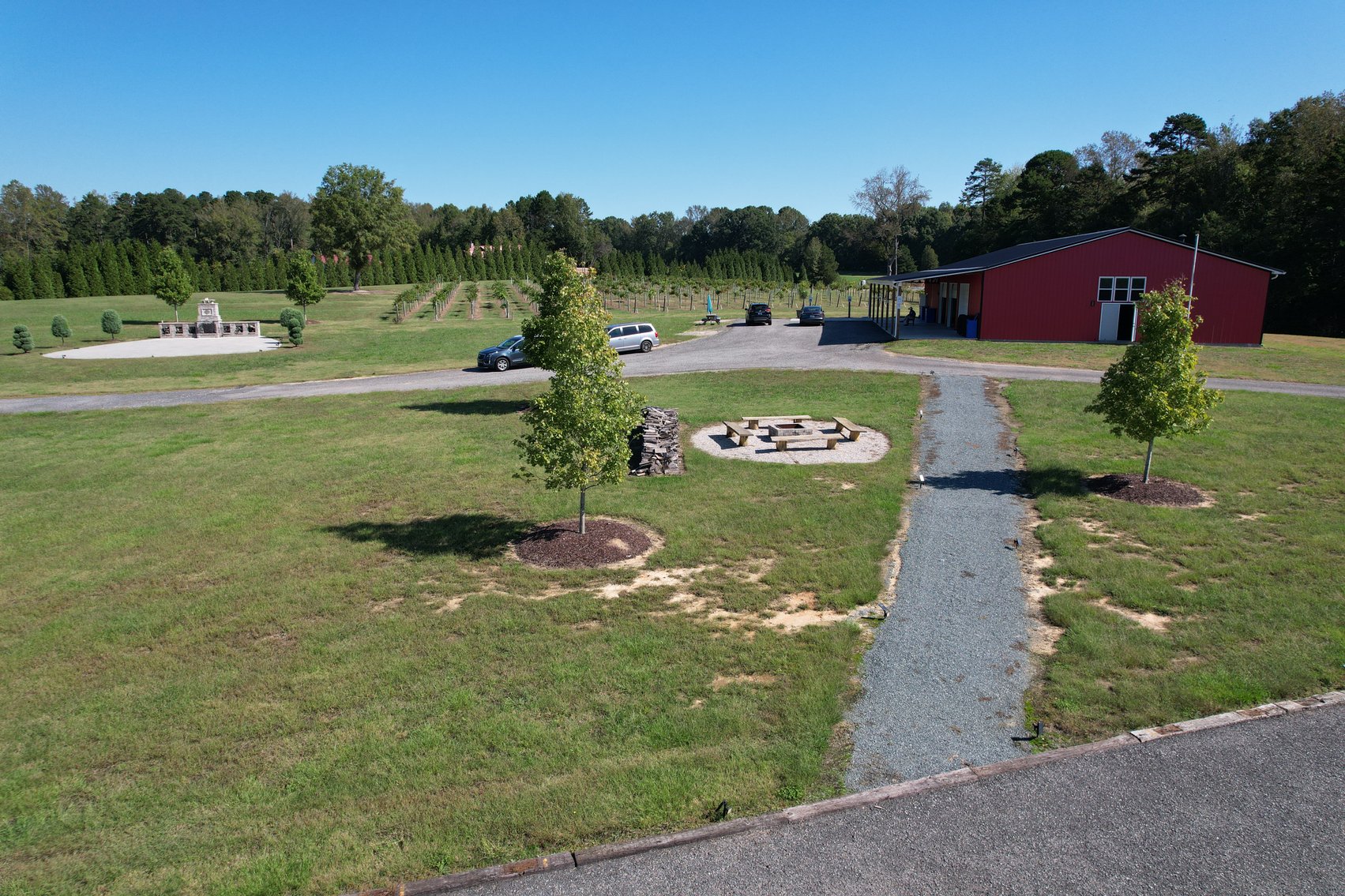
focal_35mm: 22
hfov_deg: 78.6
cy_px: 448
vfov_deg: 57.2
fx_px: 822
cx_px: 672
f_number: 2.8
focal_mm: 8.38
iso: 100
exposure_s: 1/1500
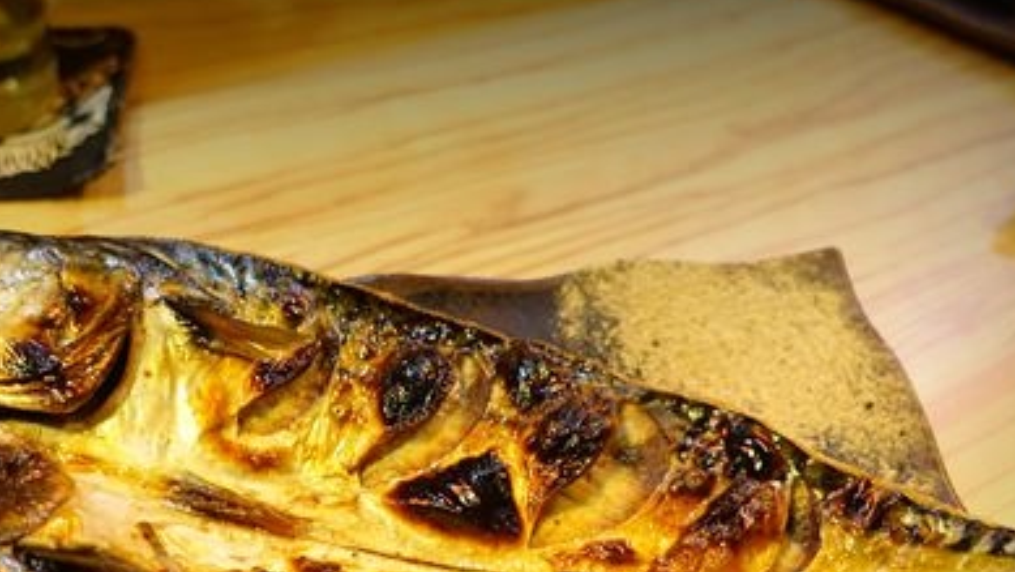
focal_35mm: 42
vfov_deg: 27.3
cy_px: 526
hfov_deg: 48.2
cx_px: 431
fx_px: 1131
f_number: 1.8
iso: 800
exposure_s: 1/13
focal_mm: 8.8
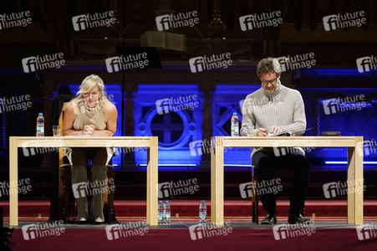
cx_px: 188
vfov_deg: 4.9
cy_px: 126
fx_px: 2930
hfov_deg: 7.4
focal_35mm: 280
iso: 6400
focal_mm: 280
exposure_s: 1/200
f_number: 5.6
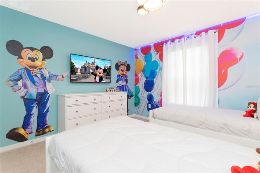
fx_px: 123
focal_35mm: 17
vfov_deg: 70.4
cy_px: 86
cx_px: 130
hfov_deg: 93.3
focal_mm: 17
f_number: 13
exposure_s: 1/13
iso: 1000
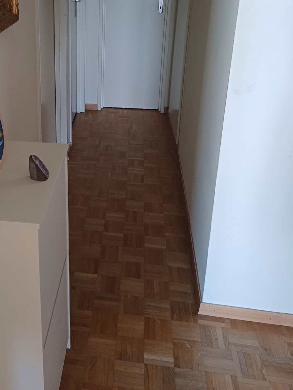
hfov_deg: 34.9
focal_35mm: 40
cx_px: 61
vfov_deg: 45.5
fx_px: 451
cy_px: 109
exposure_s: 1/50
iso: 400
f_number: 1.8
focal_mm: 4.65
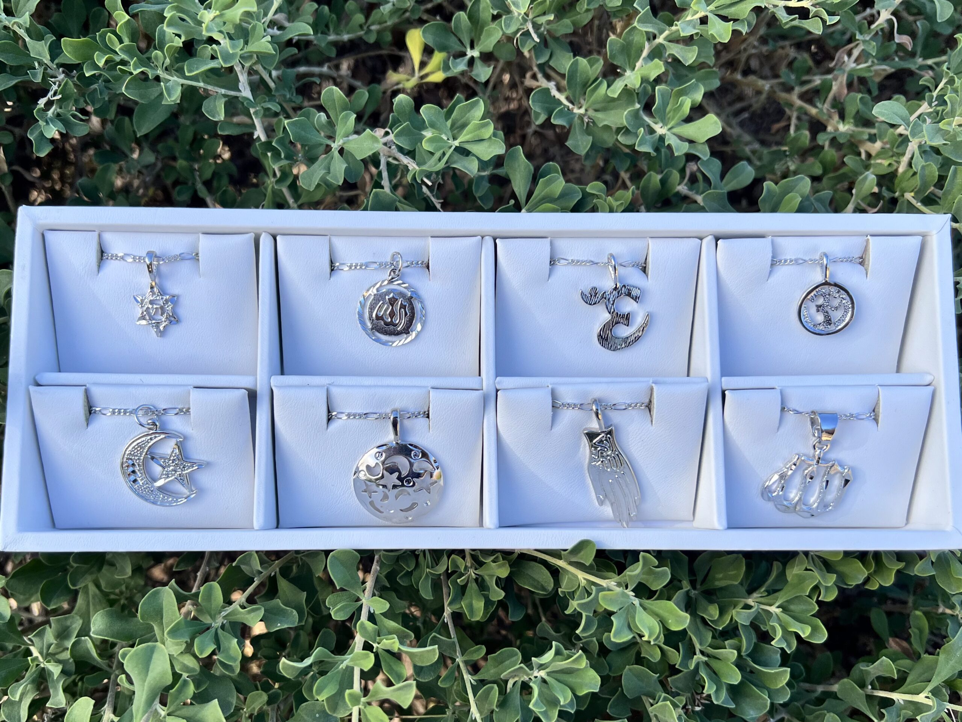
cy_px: 361
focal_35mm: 26
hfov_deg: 67.3
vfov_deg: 53.1
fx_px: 723
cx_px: 481
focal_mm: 5.7
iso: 50
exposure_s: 1/1079
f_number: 1.5
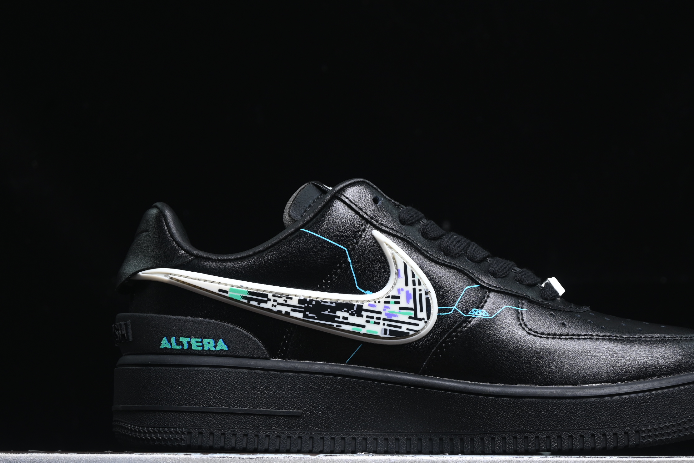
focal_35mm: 94
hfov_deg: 21.6
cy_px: 272
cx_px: 434
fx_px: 1812
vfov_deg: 14.5
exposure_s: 1/40
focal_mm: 50
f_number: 6.3
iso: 160
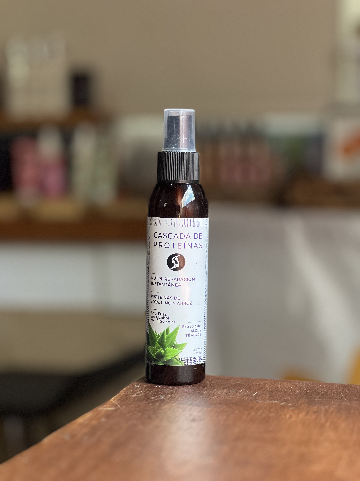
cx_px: 180
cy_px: 240
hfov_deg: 19.1
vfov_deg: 25.3
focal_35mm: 77
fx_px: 1068
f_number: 2.8
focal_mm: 9
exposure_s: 1/101
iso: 250
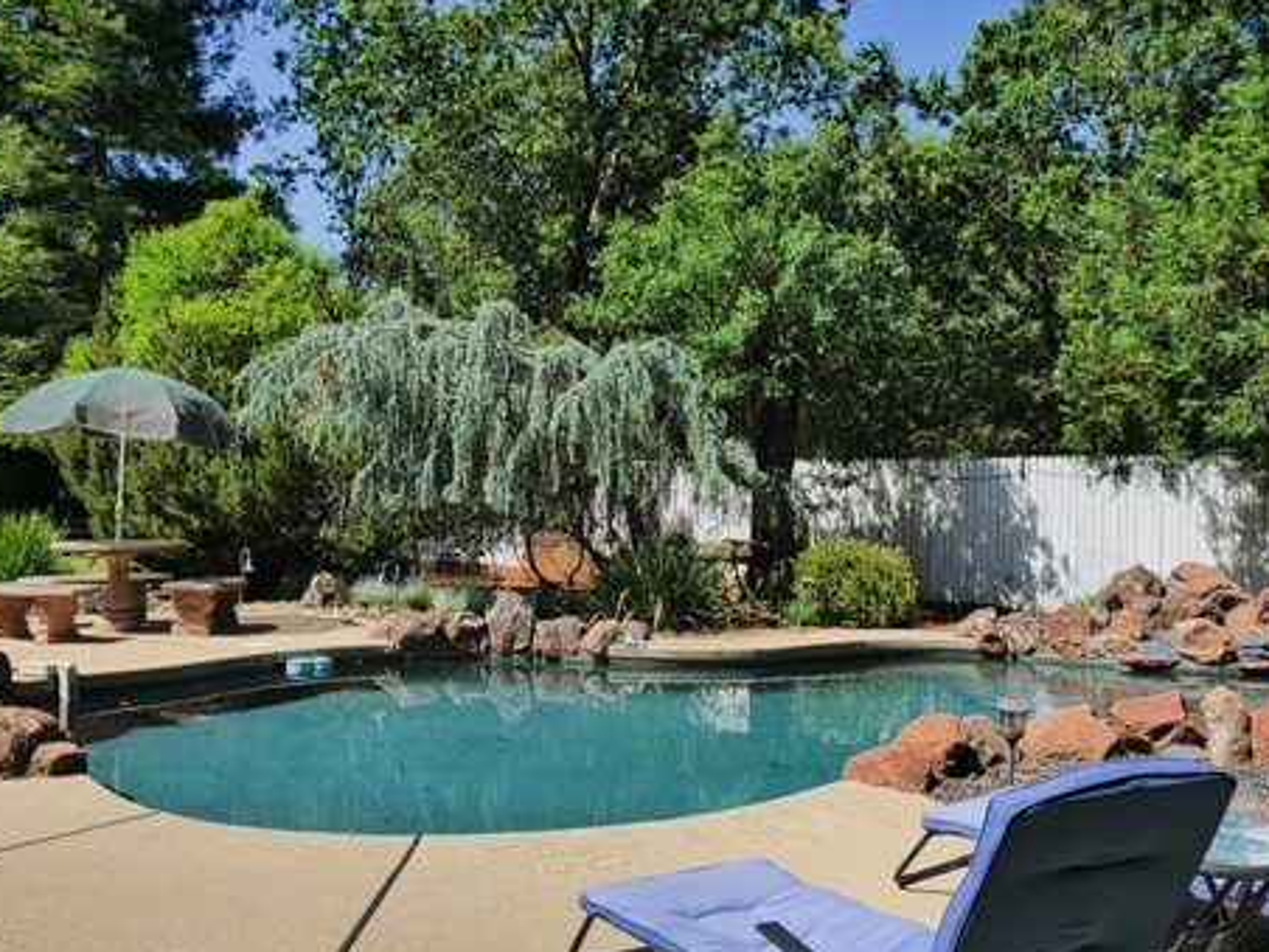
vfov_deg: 41.8
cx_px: 677
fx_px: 1246
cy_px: 514
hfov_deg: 53.9
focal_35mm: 34
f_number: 4.5
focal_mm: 12
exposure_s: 1/2500
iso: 250
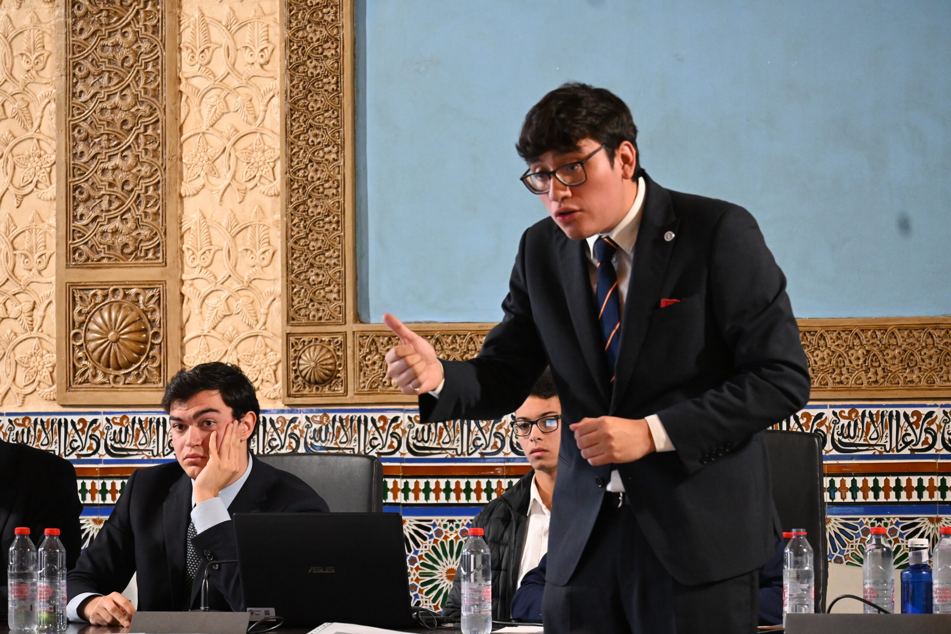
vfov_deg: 7.6
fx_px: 4755
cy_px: 317
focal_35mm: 180
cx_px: 476
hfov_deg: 11.4
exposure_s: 1/80
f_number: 5.3
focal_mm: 120
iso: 3200
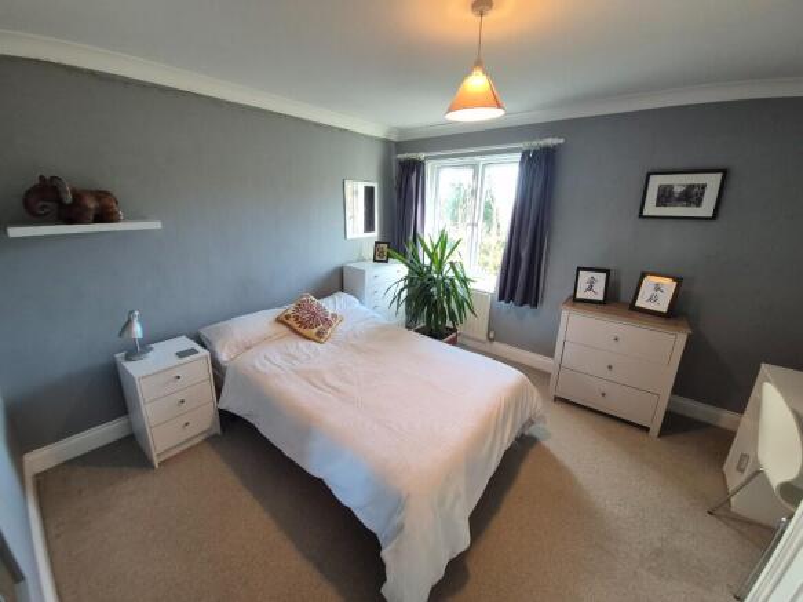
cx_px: 402
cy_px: 301
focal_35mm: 13
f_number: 2.2
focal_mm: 1.74
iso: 125
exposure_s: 1/50
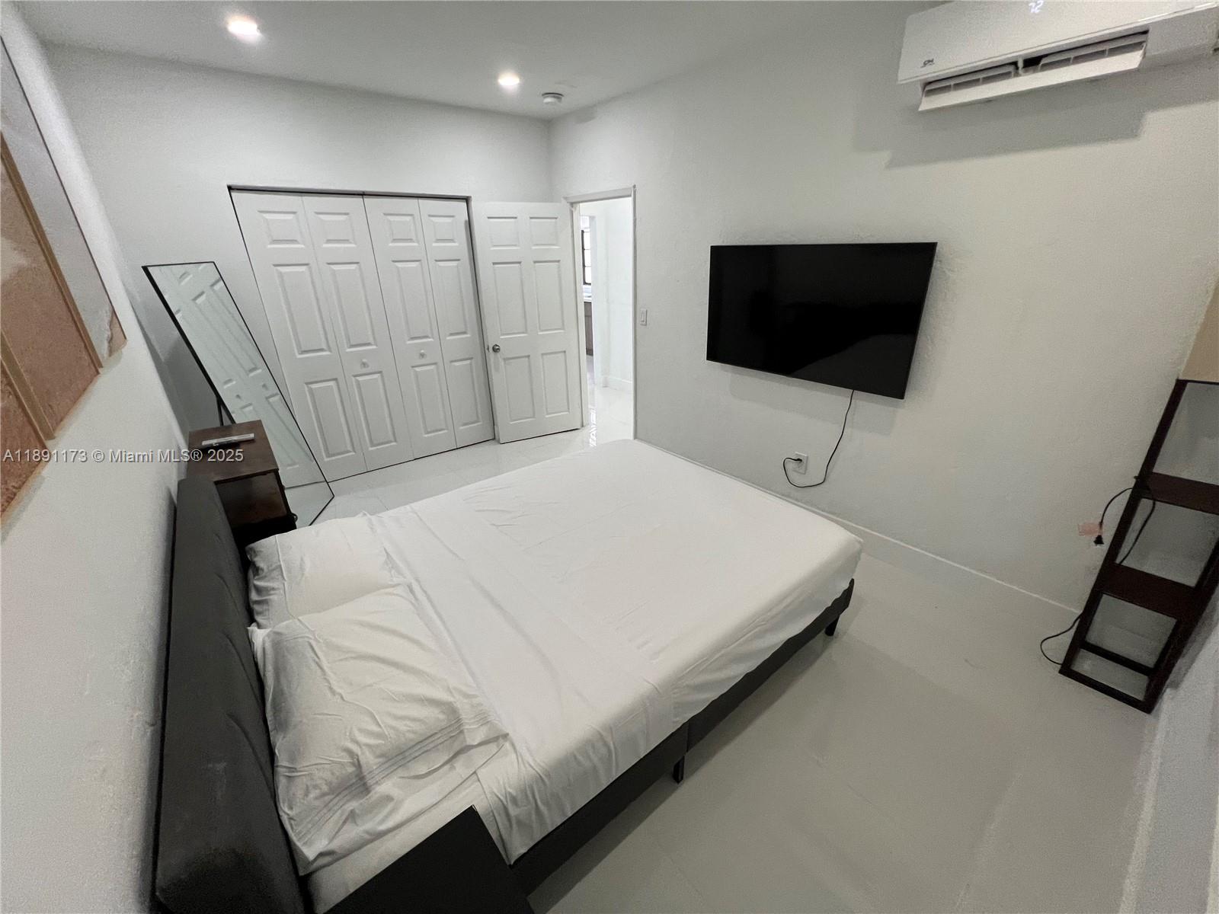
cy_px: 457
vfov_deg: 89.9
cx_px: 610
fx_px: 458
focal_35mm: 13
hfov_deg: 106.2
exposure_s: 1/120
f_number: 1.8
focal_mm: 1.57
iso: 200
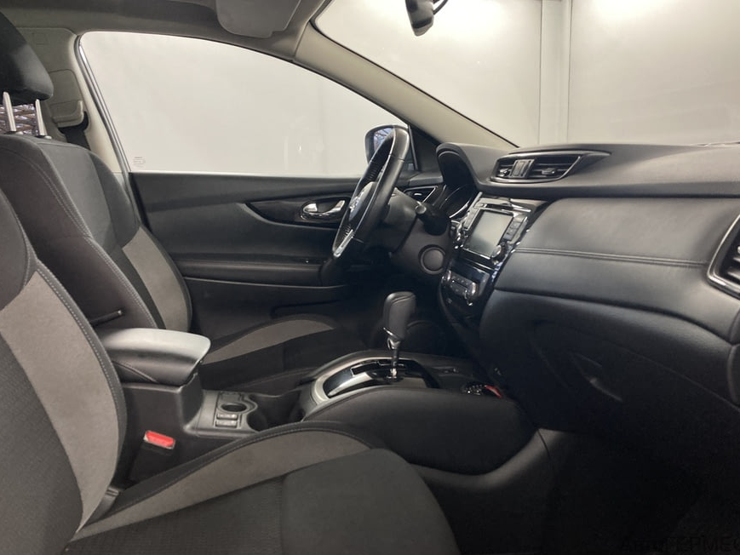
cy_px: 274
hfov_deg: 61.7
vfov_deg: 48.2
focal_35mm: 29
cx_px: 372
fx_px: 620
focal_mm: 3.99
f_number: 1.8
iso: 200
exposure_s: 1/50
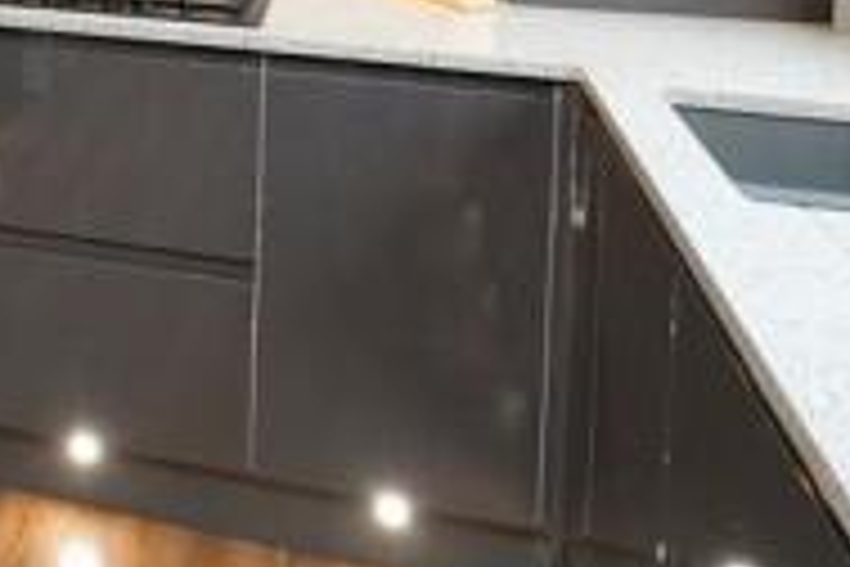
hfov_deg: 33.9
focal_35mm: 52
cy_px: -209
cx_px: -52
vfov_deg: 22.6
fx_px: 1228
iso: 2500
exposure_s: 1/160
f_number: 4
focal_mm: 15
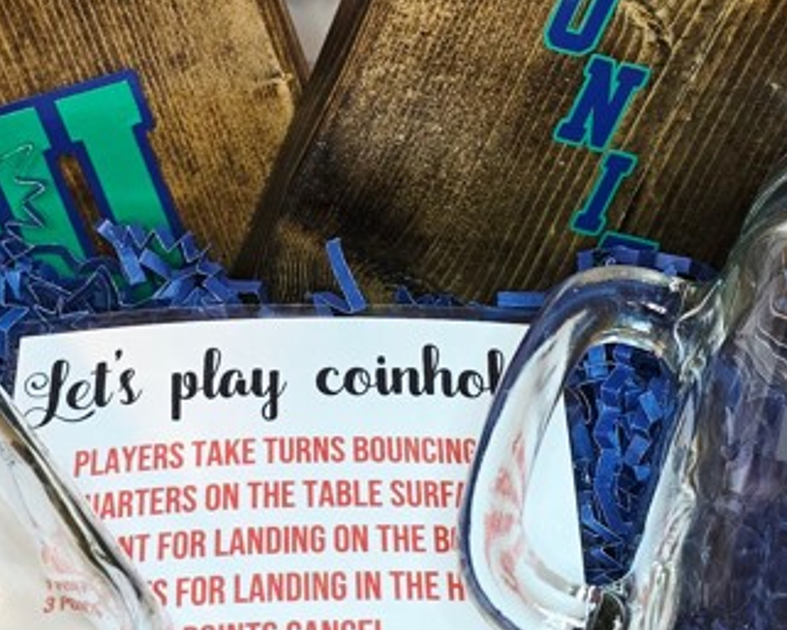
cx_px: 353
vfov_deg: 18.3
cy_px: 230
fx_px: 1957
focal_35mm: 84
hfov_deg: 22.7
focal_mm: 6.3
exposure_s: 1/52.1
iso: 250
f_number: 1.7
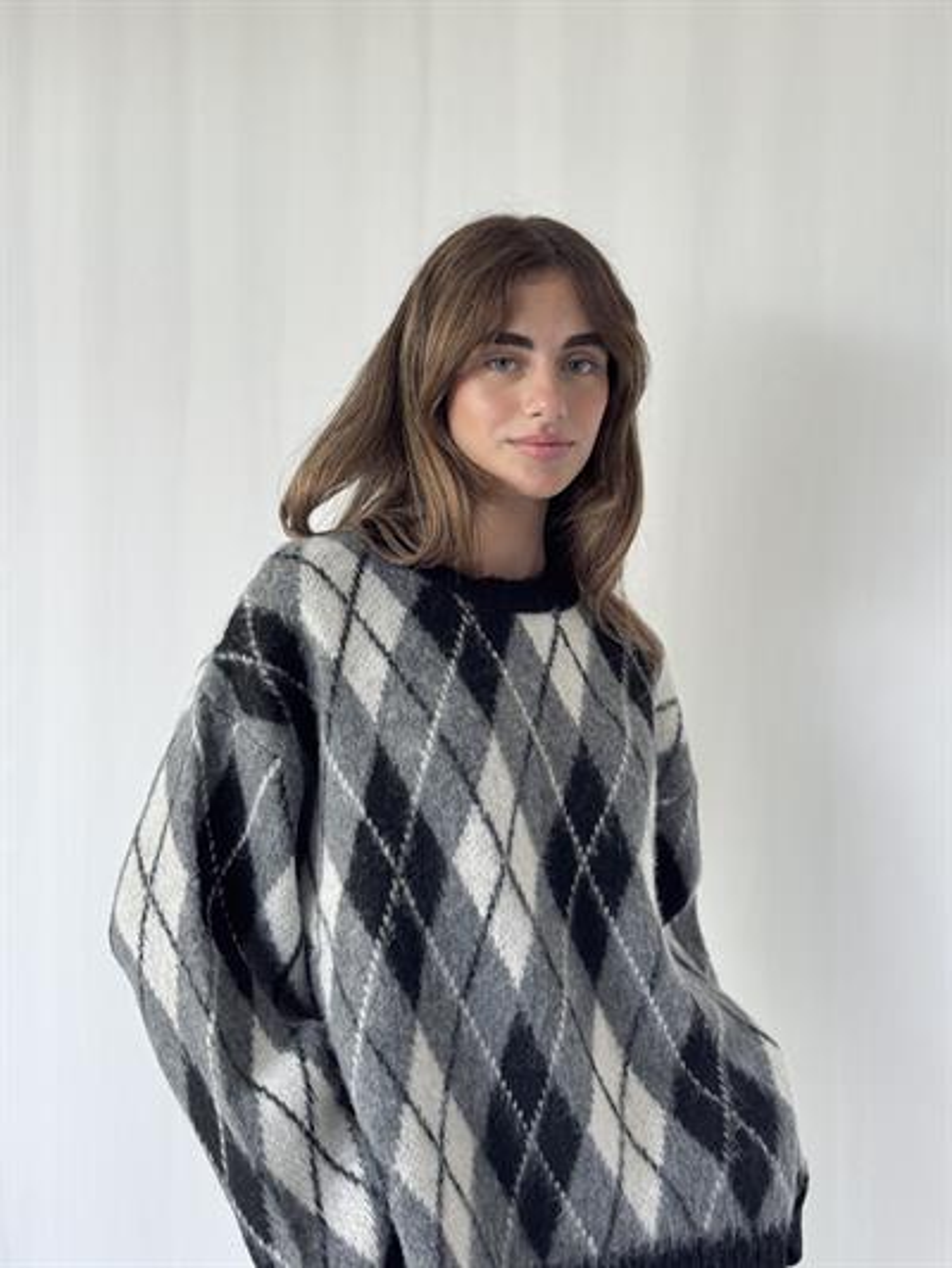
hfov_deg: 30.3
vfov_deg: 39.6
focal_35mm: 48
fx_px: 1759
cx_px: 476
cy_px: 634
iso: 100
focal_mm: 6.76
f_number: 1.78
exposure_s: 1/114
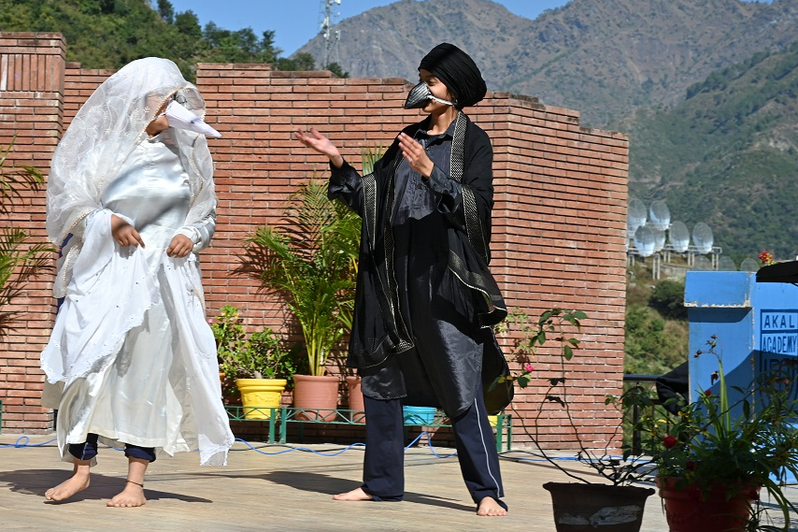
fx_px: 1972
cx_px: 337
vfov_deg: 15.3
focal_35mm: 89
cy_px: 236
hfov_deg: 22.9
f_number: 11
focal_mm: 76
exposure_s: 1/200
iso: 100
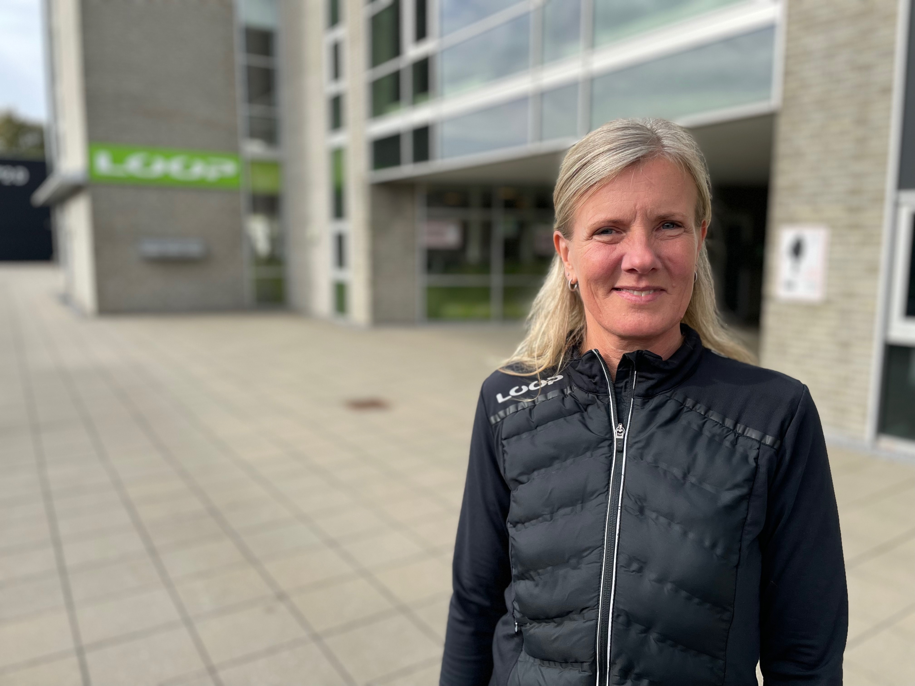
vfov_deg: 53.1
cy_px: 343
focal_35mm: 26
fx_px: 687
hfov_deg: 67.3
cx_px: 458
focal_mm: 4.2
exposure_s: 1/2817
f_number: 1.6
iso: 50
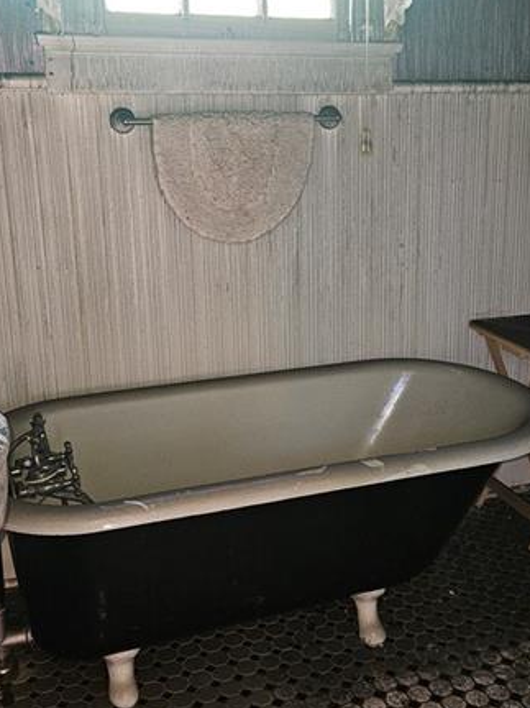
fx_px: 837
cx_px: 279
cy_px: 322
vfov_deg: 45.7
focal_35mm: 41
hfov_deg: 35.1
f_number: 1.8
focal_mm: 5.4
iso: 100
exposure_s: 1/24
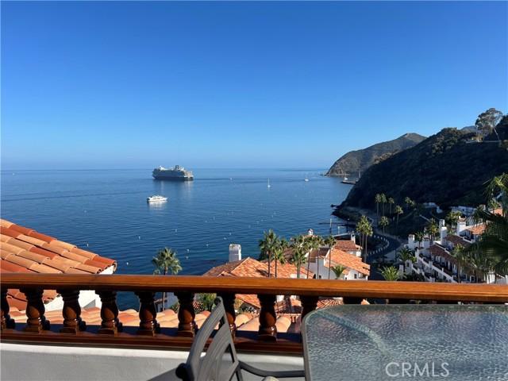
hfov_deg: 67.3
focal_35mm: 26
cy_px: 190
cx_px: 254
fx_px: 382
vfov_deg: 53.1
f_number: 1.5
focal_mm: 5.7
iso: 50
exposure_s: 1/4274
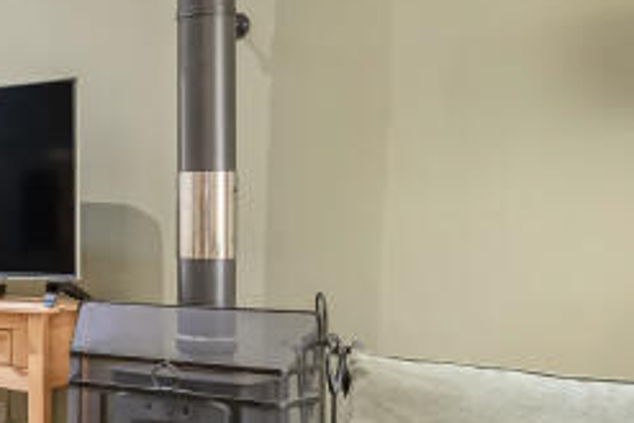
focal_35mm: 58
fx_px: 1022
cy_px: 226
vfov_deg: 23.4
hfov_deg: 25.6
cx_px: -321
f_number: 8
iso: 100
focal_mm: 14
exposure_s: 1/2
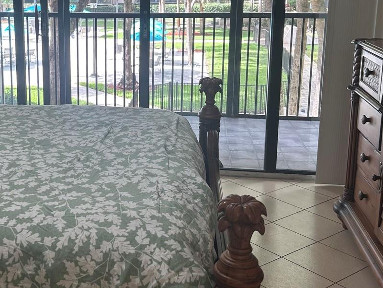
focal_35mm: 52
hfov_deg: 35.9
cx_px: 92
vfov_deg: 27.8
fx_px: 575
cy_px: 87
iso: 40
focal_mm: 5.7
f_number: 1.5
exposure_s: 1/127
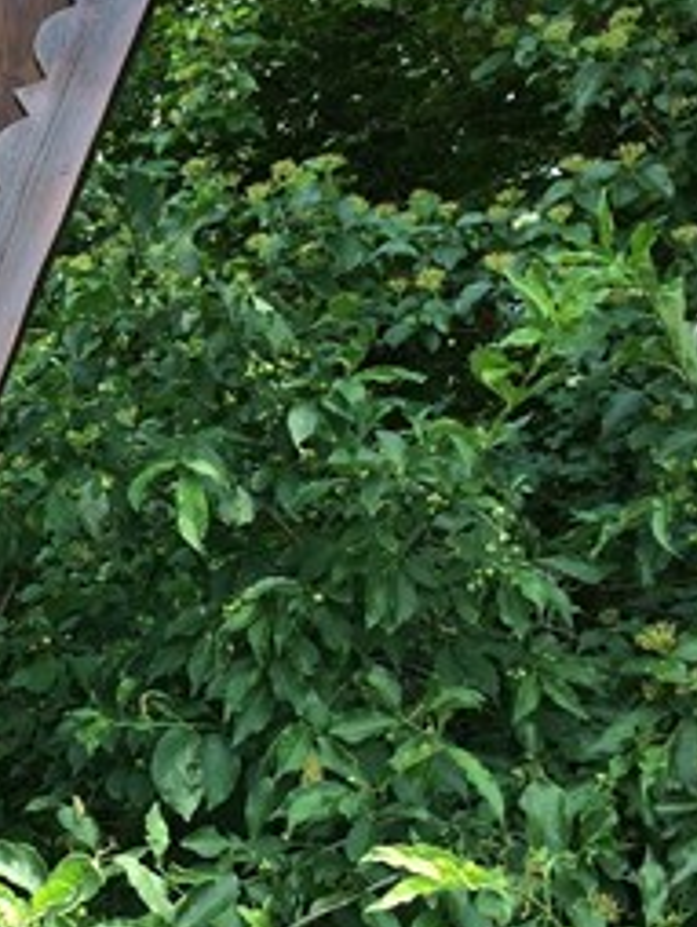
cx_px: -150
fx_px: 1957
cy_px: 394
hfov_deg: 19.0
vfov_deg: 26.6
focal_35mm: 73
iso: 32
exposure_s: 1/394
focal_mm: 4.15
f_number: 2.2
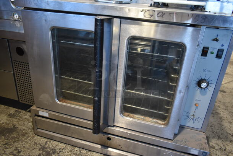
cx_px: 116
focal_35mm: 27
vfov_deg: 48.0
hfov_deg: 67.3
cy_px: 78
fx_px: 175
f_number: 3.5
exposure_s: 1/30
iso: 720
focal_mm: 18
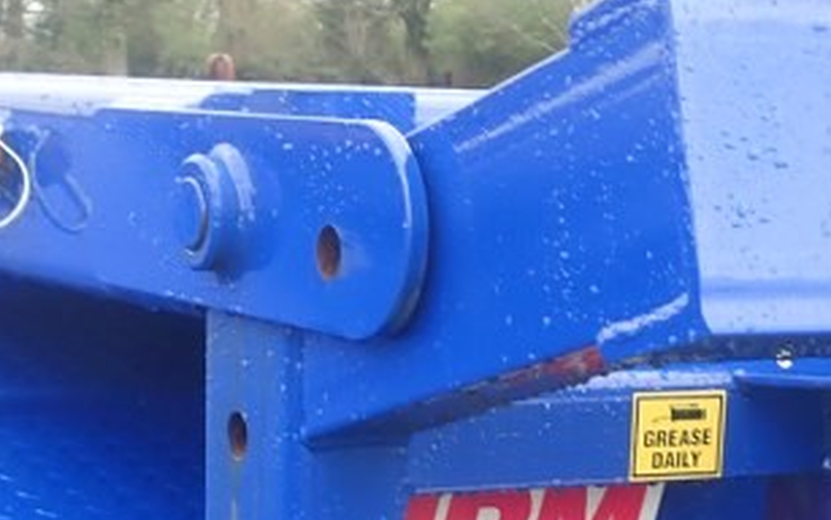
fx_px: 2378
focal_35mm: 105
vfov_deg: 12.1
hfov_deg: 19.8
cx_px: 409
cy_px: 693
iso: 100
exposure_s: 1/80
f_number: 3.5
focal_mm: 6.86
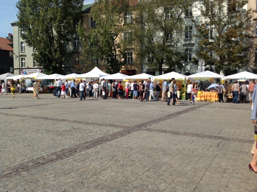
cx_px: 128
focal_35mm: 35
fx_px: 260
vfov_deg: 40.6
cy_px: 96
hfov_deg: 52.7
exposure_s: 1/1890
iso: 50
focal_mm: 4.28
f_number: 2.4
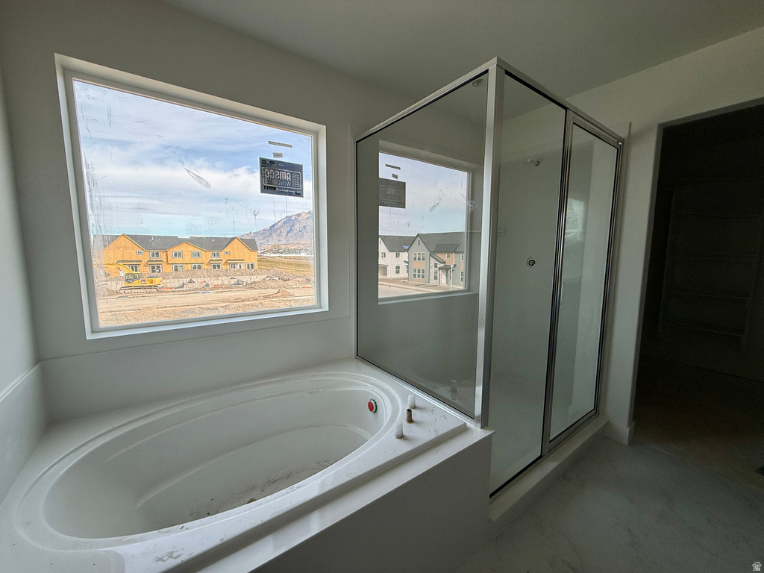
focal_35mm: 14
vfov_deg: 85.7
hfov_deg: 102.1
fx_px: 309
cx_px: 382
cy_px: 286
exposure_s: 1/400
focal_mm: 2.22
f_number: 2.2
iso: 64
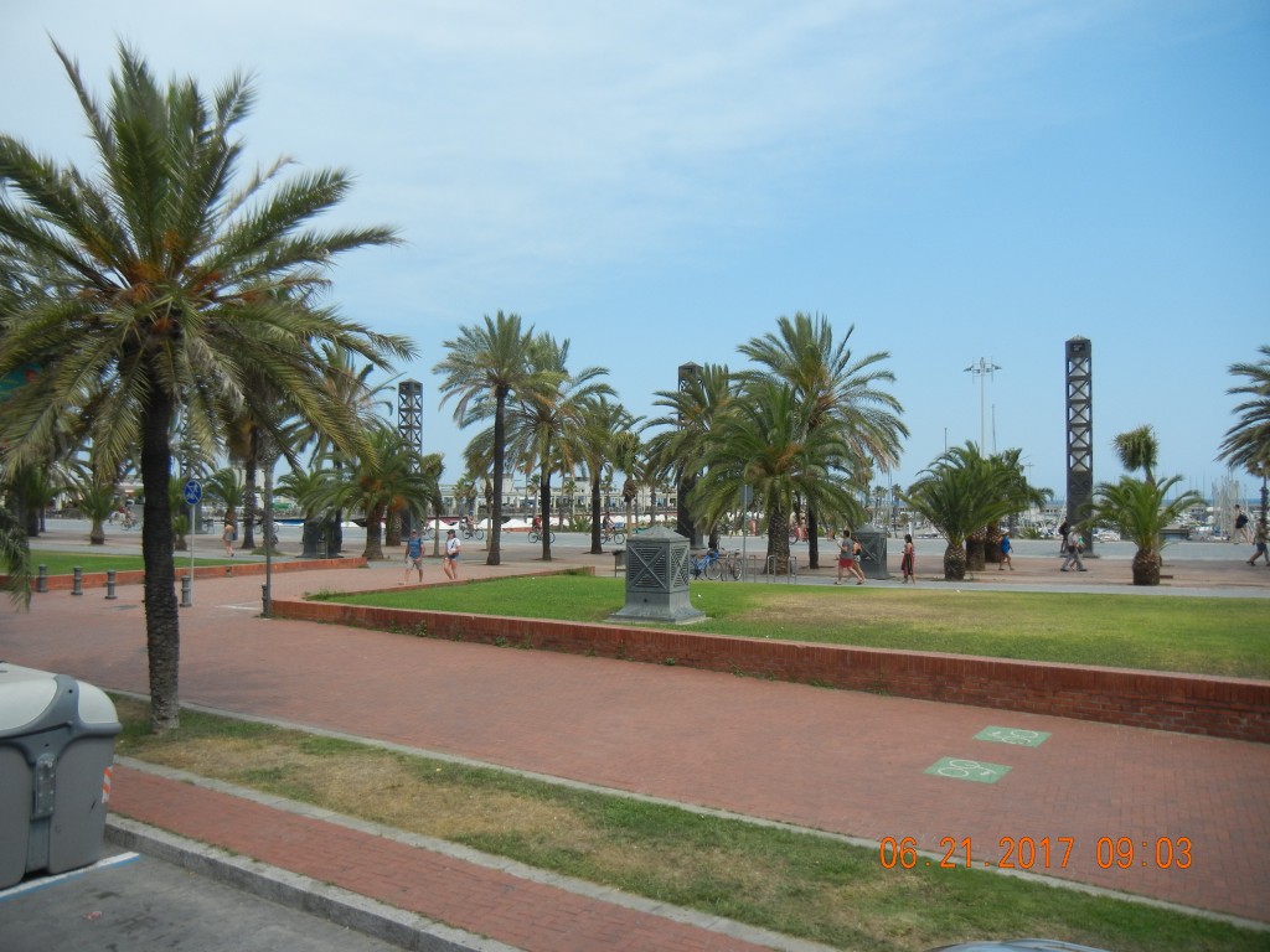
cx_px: 635
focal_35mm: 30
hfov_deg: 60.0
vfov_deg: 46.8
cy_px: 476
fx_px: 1101
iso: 160
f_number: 7
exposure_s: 1/370
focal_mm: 5.4
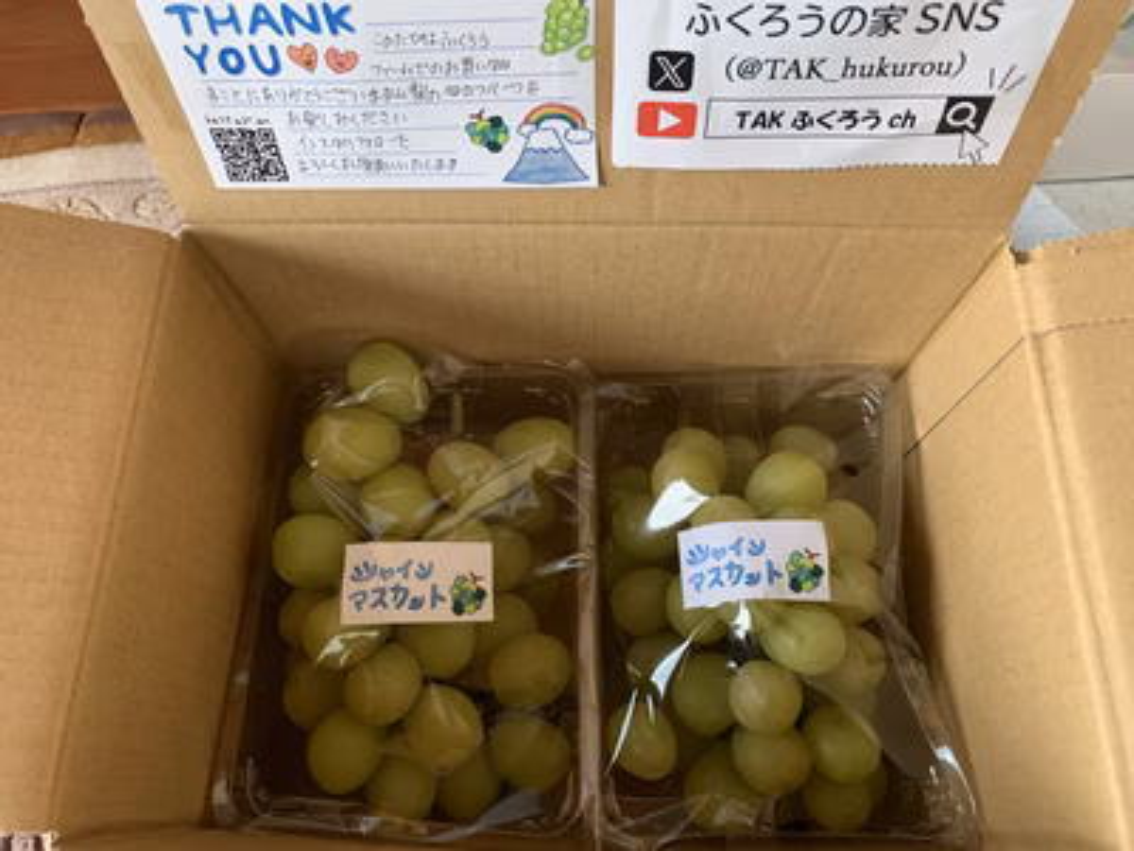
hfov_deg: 67.3
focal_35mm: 26
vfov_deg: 53.1
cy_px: 426
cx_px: 567
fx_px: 852
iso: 250
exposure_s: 1/60
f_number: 1.8
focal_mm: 4.25
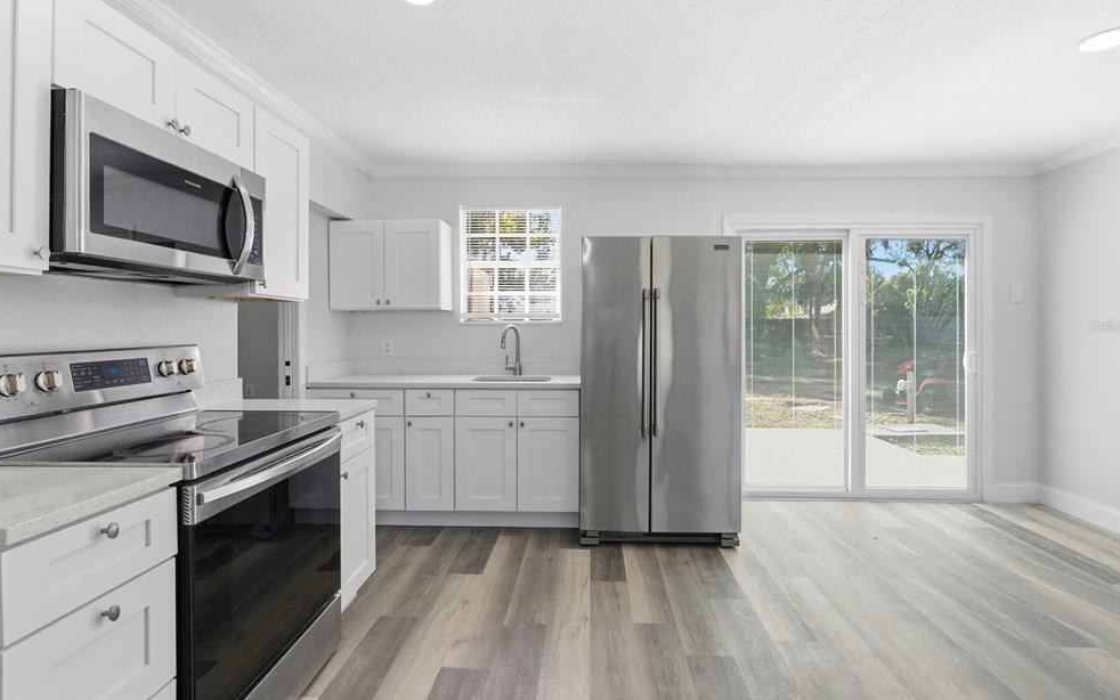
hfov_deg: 94.3
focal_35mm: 17
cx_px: 569
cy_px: 326
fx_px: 519
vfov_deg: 67.9
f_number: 11
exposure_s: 1/1000
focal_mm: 16
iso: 1600
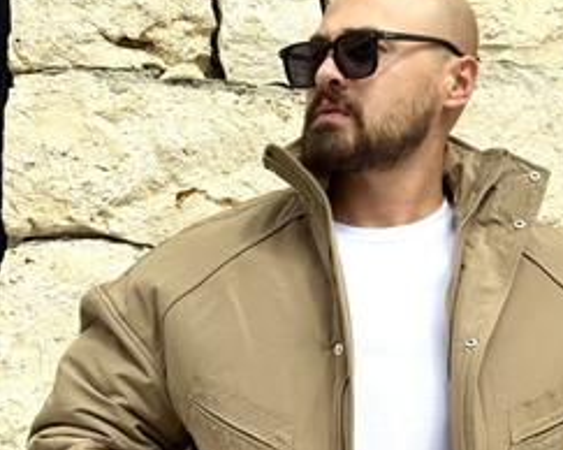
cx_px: 403
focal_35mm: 90
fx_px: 1498
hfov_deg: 21.1
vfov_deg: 16.7
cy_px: 434
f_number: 1.78
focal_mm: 6.76
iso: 64
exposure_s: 1/2415
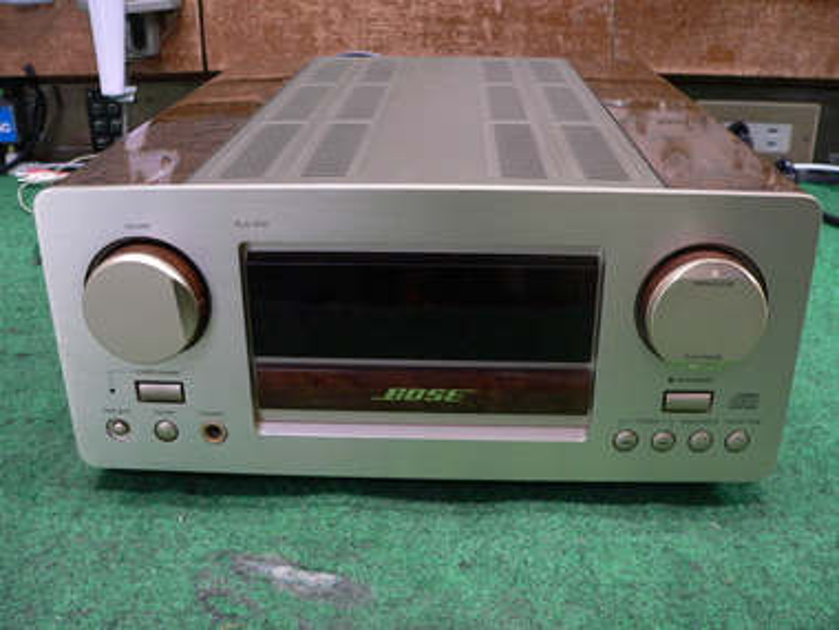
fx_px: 873
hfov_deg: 51.4
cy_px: 315
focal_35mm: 36
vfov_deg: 39.7
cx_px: 420
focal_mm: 6
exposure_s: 1/15
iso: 200
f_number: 2.8
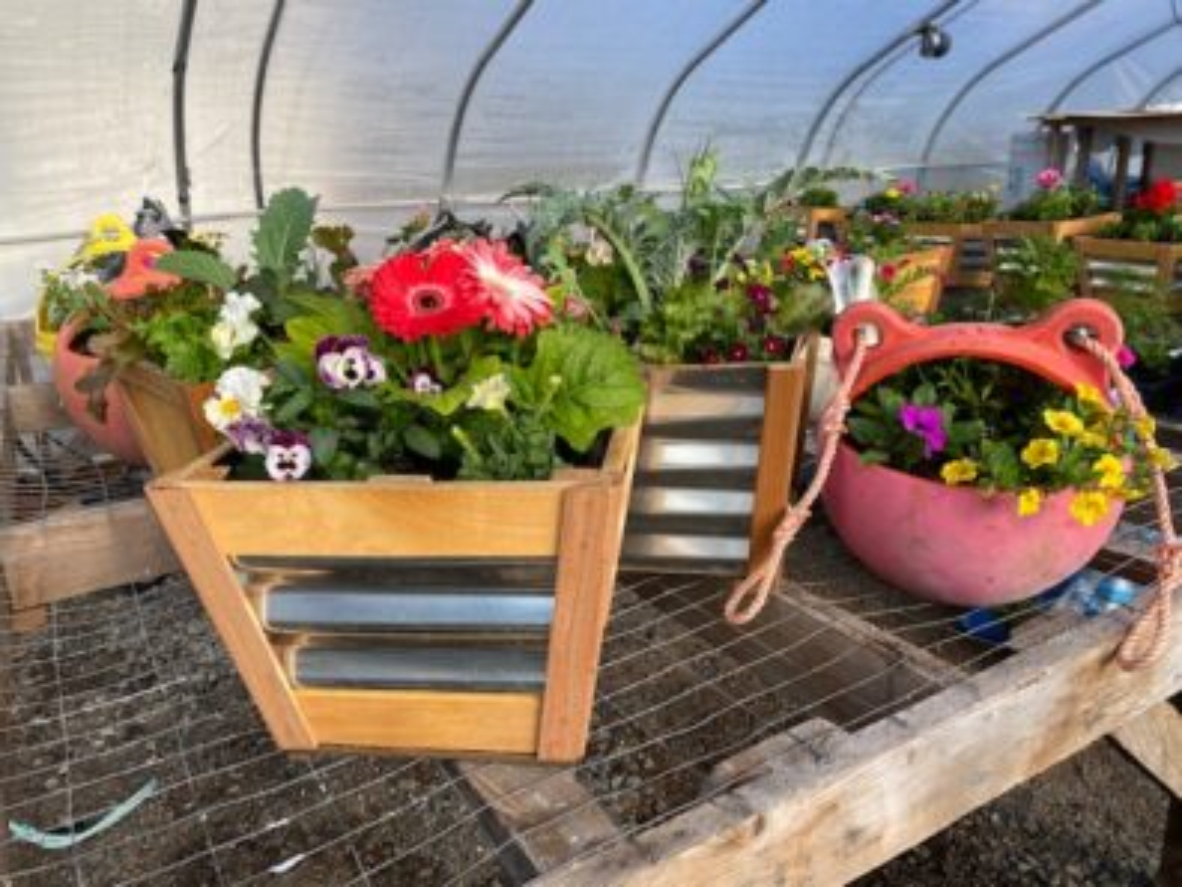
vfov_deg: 53.1
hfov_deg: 67.3
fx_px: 888
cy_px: 444
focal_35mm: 26
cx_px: 591
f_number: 1.8
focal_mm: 4.25
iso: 32
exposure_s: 1/517
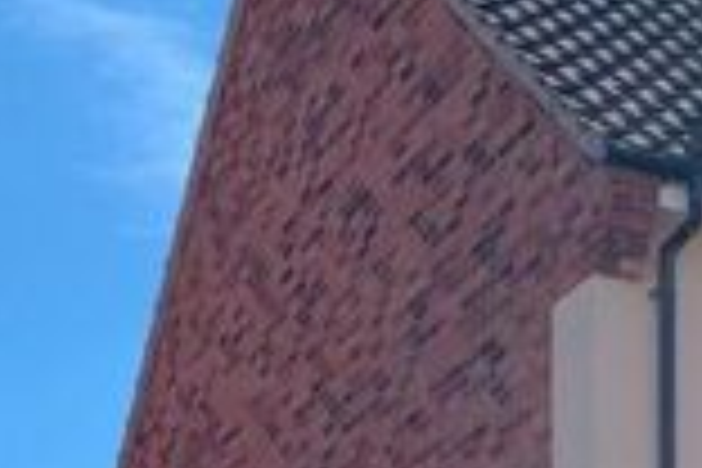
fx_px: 2359
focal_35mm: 121
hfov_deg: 16.3
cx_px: 819
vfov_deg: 10.5
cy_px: 889
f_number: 1.8
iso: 25
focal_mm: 4.25
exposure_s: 1/1427
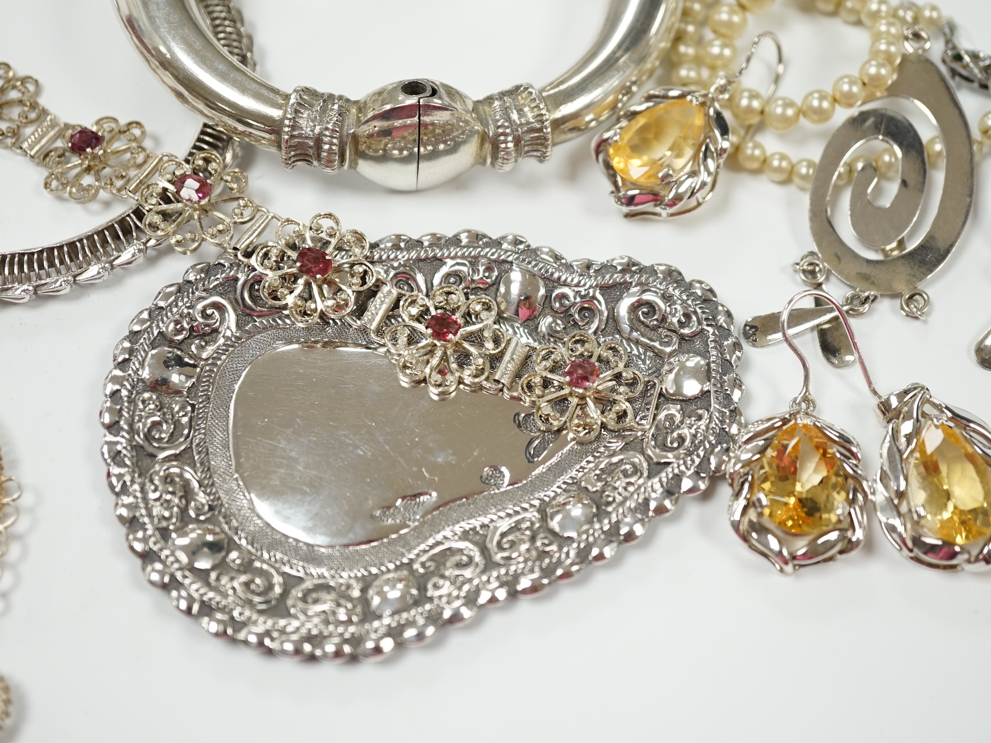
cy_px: 366
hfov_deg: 34.9
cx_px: 555
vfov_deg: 26.6
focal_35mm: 55
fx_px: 1575
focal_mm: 30
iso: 250
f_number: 3.5
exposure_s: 1/60
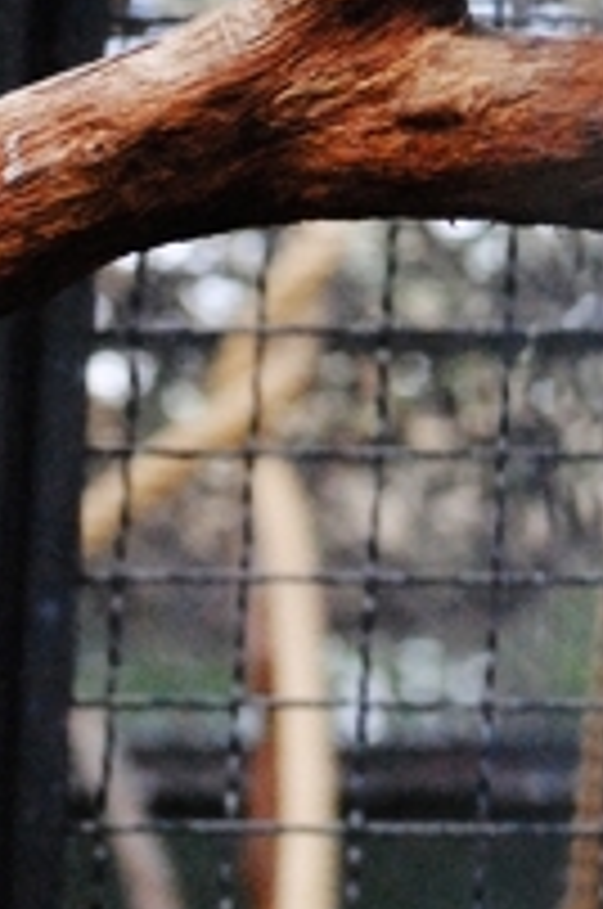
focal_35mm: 393
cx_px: 1181
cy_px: -225
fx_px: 9907
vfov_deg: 5.2
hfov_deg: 3.5
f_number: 5.6
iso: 1600
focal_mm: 66
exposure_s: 1/1000
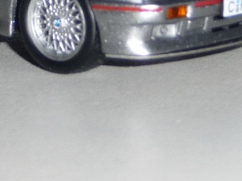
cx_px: -7
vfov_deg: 4.7
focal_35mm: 315
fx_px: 2201
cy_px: -49
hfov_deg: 6.3
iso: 100
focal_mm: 14.2
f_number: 4.7
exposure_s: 1/40
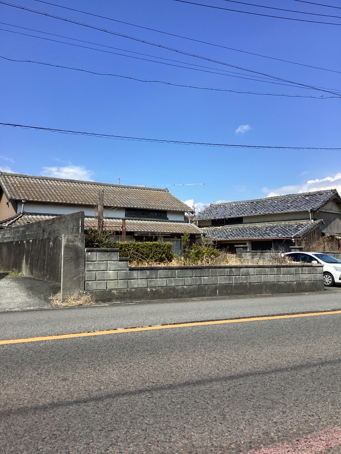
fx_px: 407
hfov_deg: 45.4
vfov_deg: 58.4
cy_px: 227
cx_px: 170
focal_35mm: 31
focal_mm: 3.3
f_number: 2.4
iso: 25
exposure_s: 1/1481
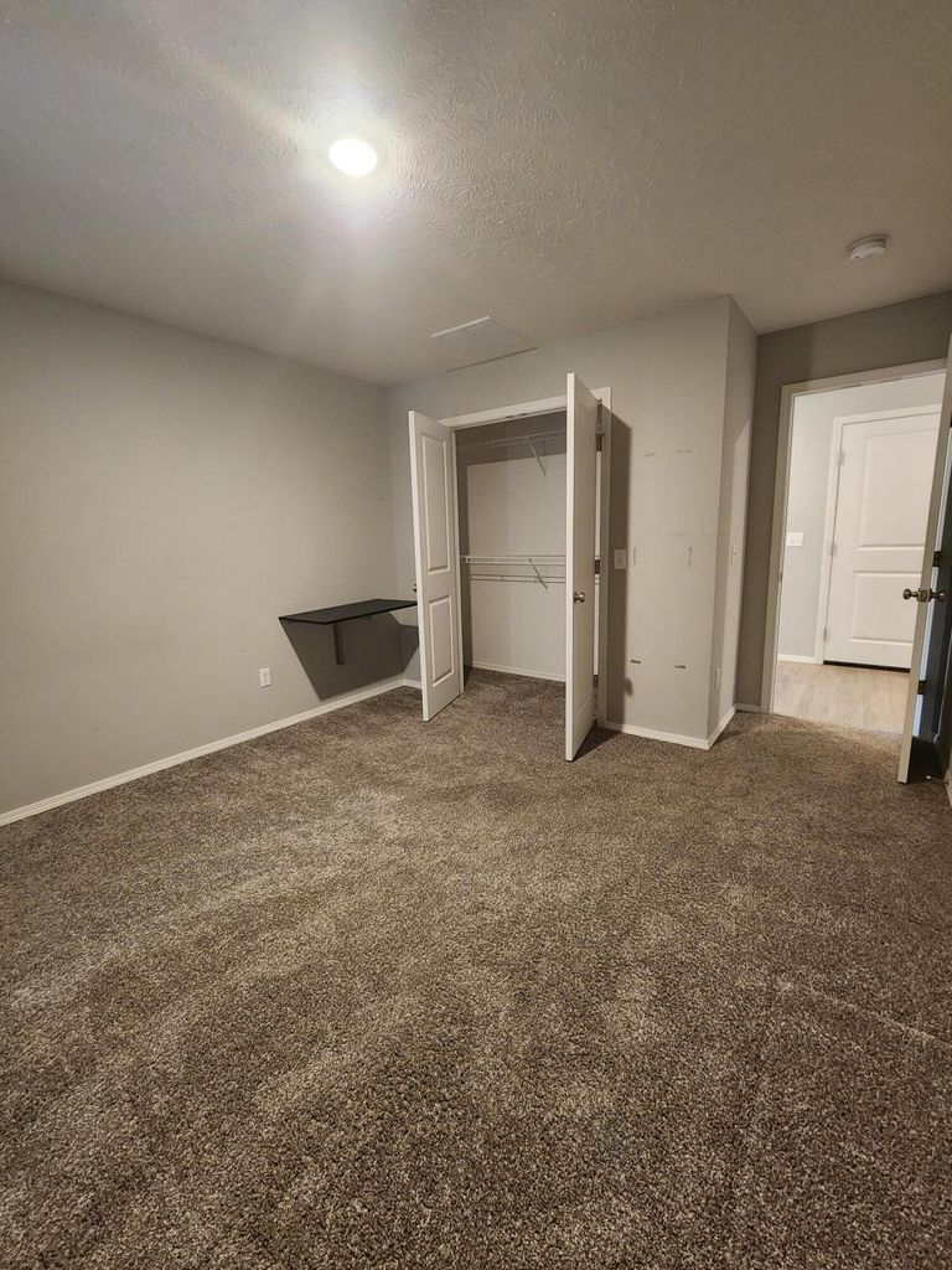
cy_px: 635
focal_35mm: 13
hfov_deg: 89.9
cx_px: 476
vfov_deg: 106.2
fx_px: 477
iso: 500
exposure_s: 1/30
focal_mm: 2.2
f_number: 2.2
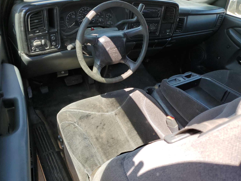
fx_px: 188
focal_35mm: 27
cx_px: 118
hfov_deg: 65.3
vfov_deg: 51.4
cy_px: 90
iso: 50
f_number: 1.5
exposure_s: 1/357
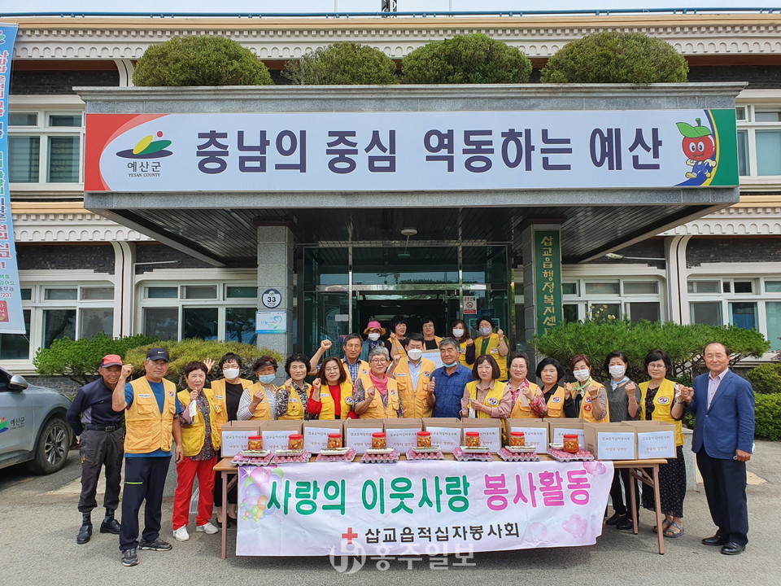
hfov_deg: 67.3
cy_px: 293
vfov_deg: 53.1
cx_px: 390
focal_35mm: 26
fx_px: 587
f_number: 2.4
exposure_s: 1/1292
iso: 50
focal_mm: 4.32
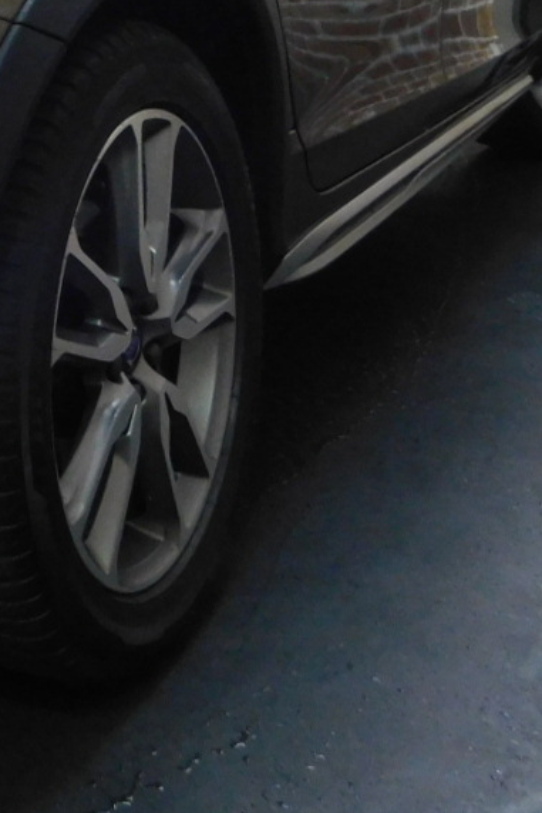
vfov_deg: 28.3
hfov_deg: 17.8
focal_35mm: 67
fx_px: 1512
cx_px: -306
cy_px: 9
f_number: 3
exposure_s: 1/25
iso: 400
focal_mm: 4
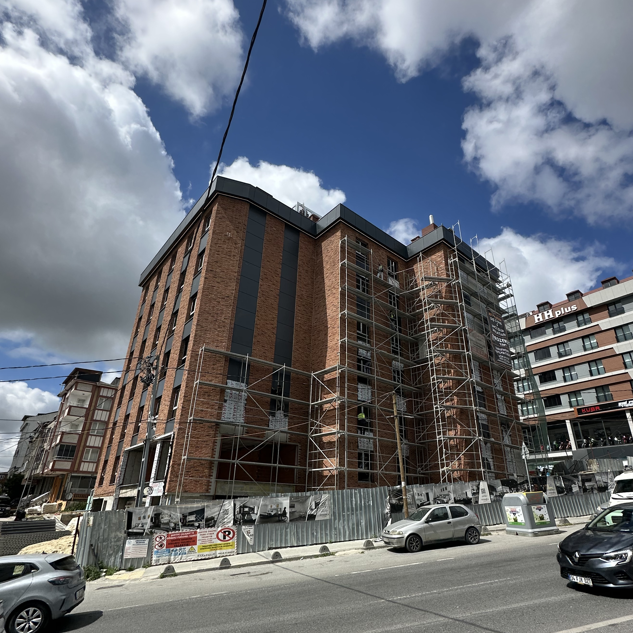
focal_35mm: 19
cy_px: 345
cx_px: 341
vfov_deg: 77.5
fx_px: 393
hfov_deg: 77.5
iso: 50
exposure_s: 1/1667
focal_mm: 2.22
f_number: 2.2
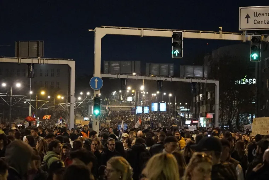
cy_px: 90
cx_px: 134
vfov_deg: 13.0
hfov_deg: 19.5
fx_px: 785
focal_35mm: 105
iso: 6400
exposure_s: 1/60
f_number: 4
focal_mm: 70
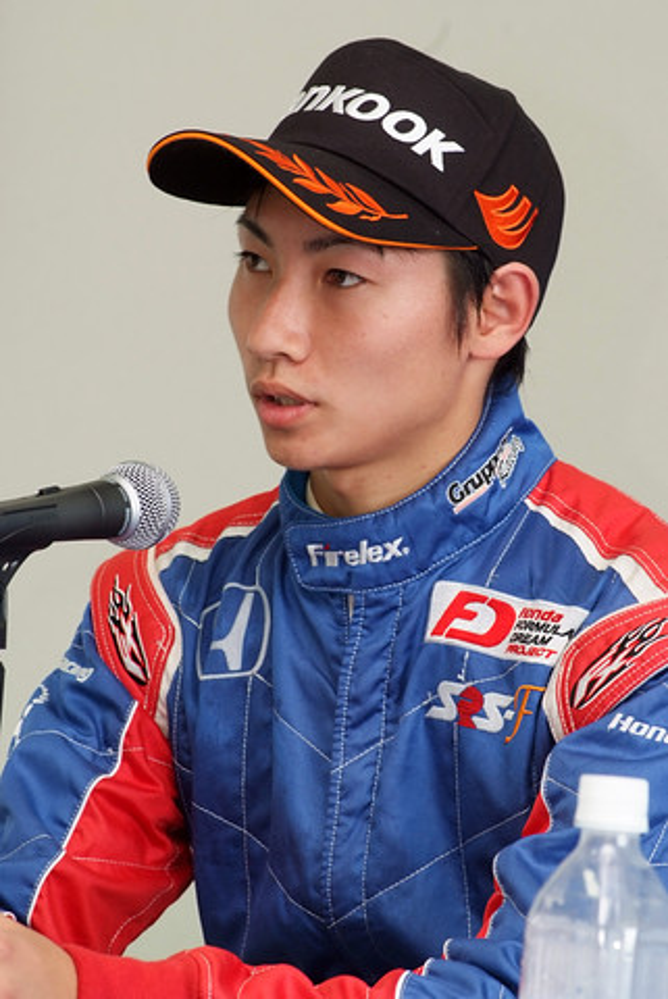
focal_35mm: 180
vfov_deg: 11.4
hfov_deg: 7.6
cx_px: 334
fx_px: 4999
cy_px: 500
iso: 800
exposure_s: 1/60
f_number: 11
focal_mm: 120
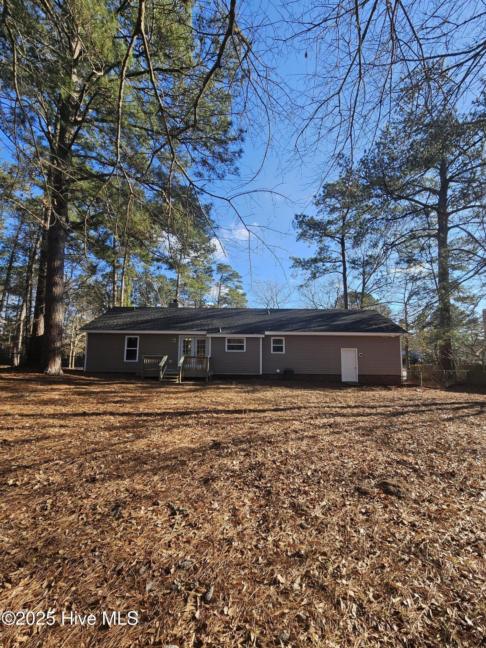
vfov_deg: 106.2
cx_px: 243
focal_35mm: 13
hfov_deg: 89.9
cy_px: 324
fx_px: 243
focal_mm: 2.2
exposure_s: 1/730
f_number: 2.2
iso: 50
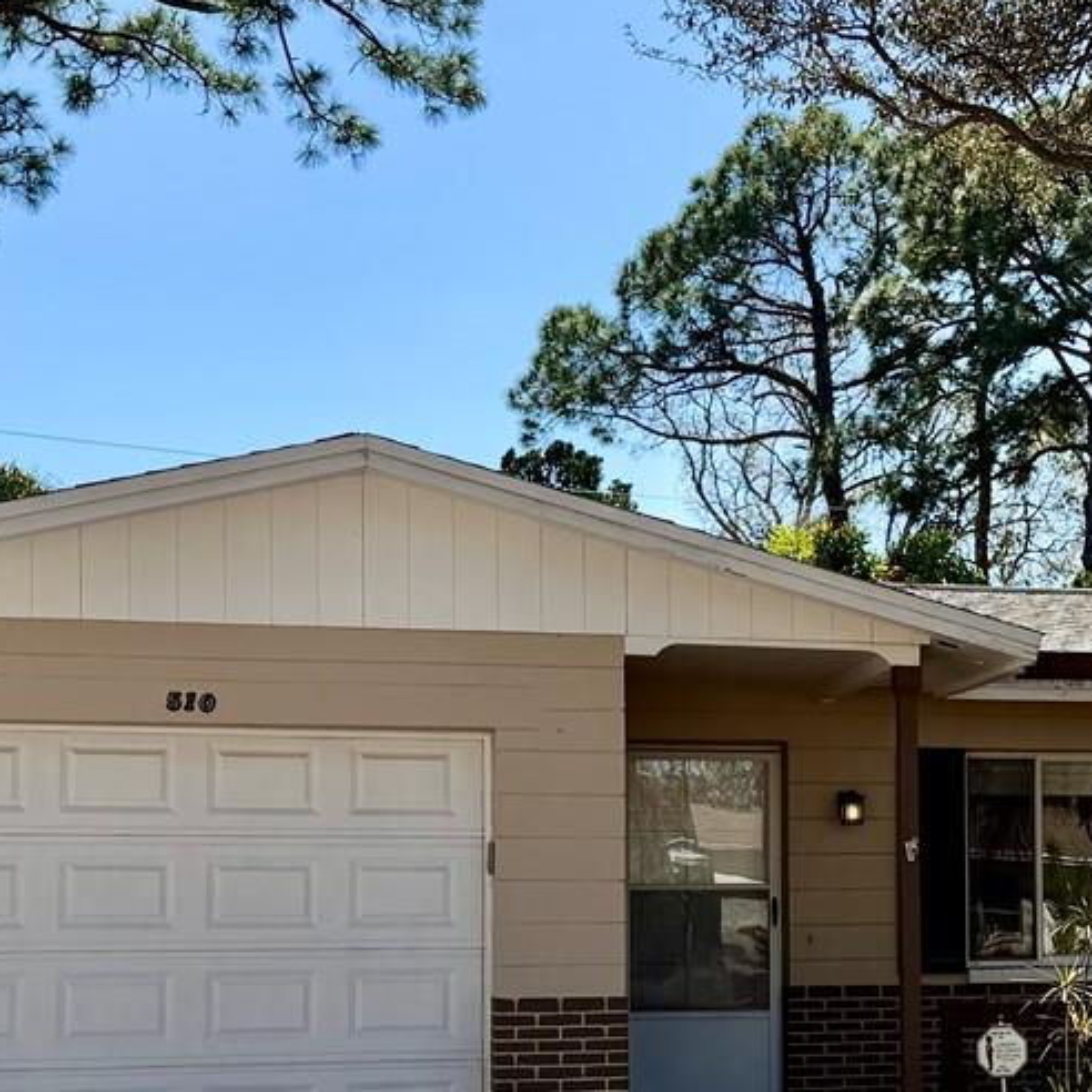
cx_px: 948
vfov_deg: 24.7
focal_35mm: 69
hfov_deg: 24.4
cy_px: 826
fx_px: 2463
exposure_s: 1/4975
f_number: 1.78
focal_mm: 6.76
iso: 80
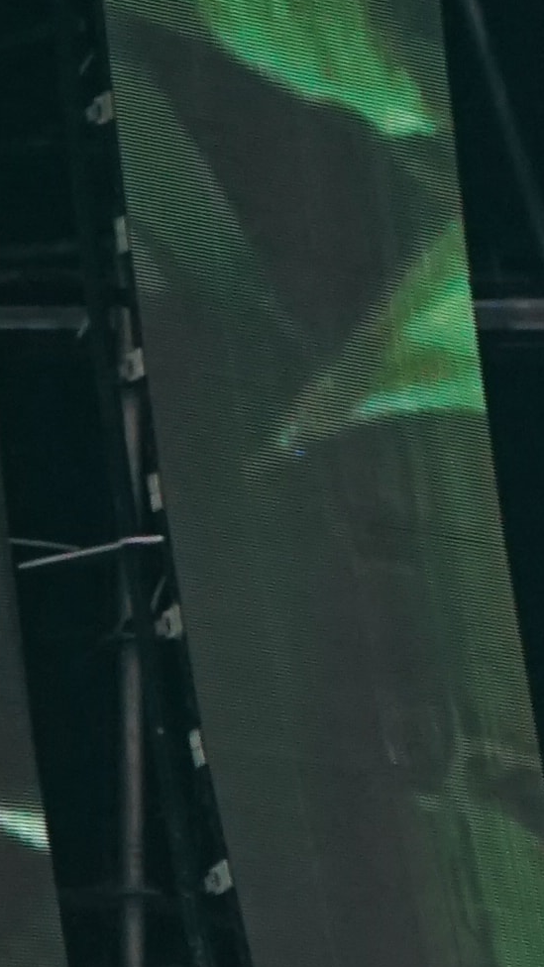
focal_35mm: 451
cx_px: -635
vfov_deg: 4.7
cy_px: 1915
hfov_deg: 2.7
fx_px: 11565
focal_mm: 70
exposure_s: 1/160
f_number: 5.6
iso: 1250
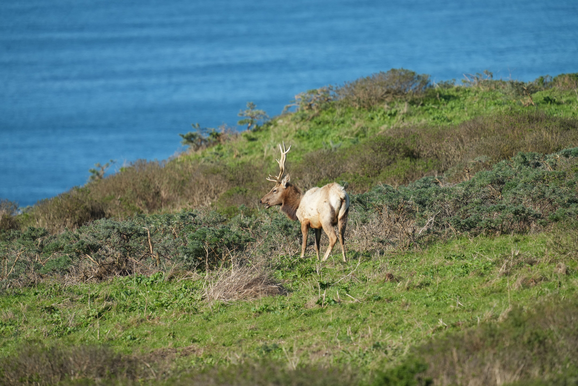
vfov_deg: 2.3
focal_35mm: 600
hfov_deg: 3.4
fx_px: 9633
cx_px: 289
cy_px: 193
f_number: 5.6
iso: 640
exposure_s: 1/2000
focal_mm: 600
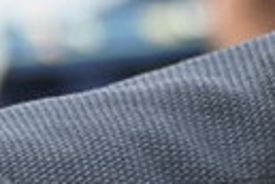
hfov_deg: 2.8
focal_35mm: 735
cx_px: 228
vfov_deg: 1.9
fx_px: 5614
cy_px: 267
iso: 1600
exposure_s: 1/100
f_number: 3.2
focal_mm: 95
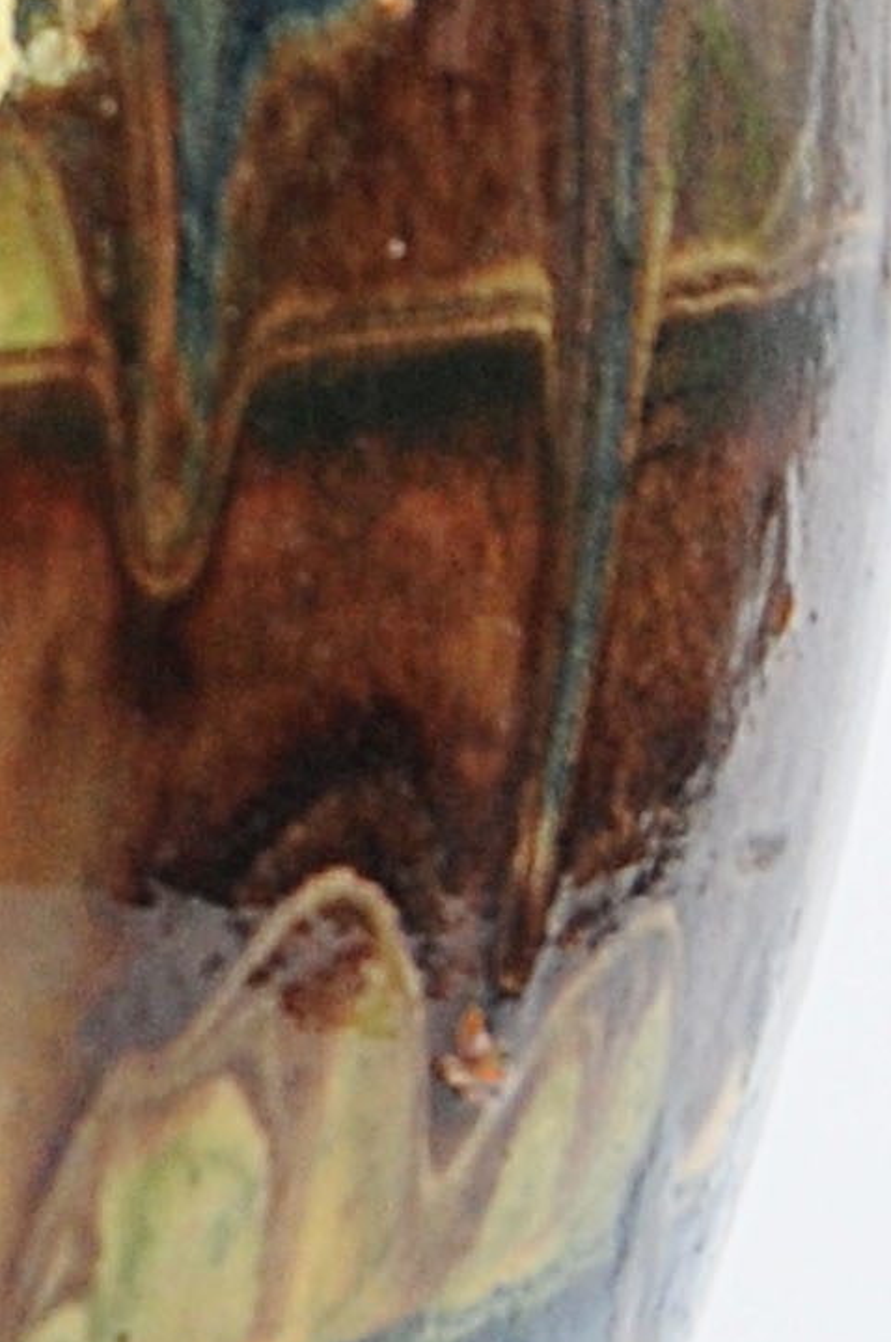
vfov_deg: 7.1
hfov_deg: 4.6
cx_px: -1523
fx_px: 10648
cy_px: -725
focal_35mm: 286
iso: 400
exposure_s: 1/250
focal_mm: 32
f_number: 5
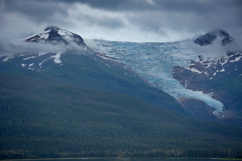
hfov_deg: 18.3
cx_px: 121
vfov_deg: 12.2
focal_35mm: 112
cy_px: 80
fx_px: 753
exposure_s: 1/250
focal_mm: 112
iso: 100
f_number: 9
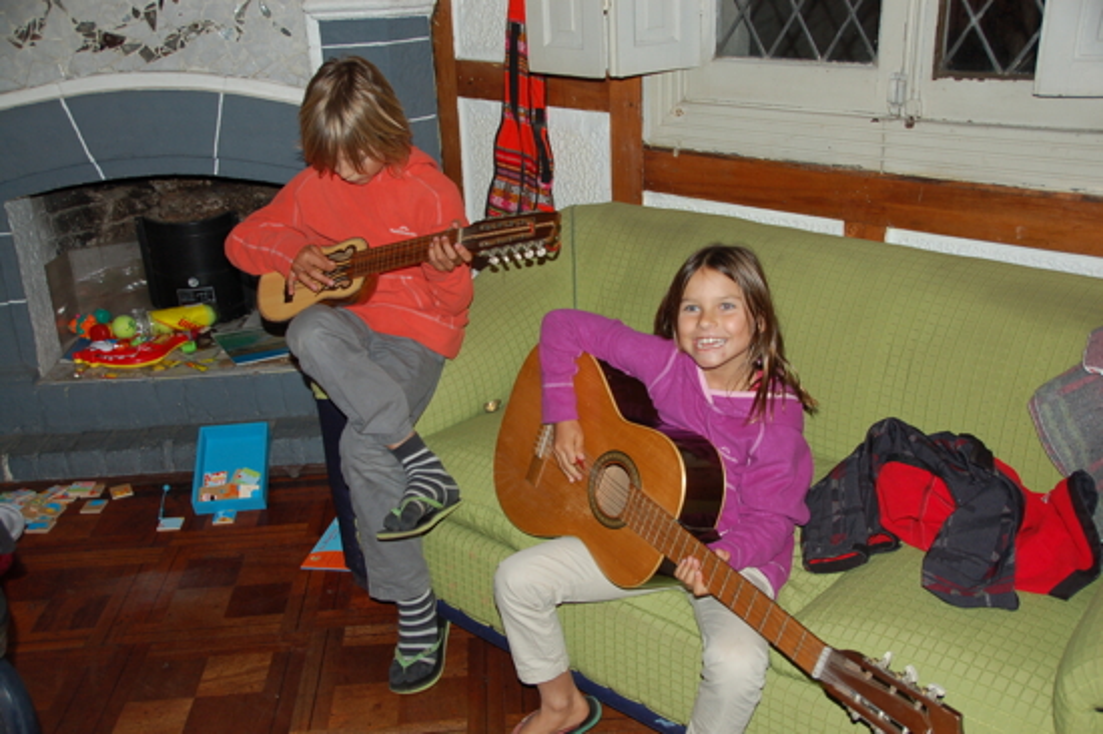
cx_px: 552
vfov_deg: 36.8
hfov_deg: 53.2
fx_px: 1102
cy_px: 367
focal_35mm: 36
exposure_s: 1/60
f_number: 4
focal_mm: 24
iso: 400
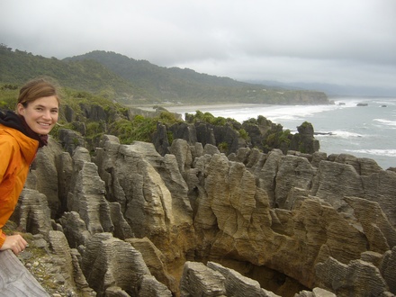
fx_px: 400
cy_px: 148
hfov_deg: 52.6
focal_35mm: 35
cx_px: 198
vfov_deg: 40.7
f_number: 2.8
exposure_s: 1/60
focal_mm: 5.8
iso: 80
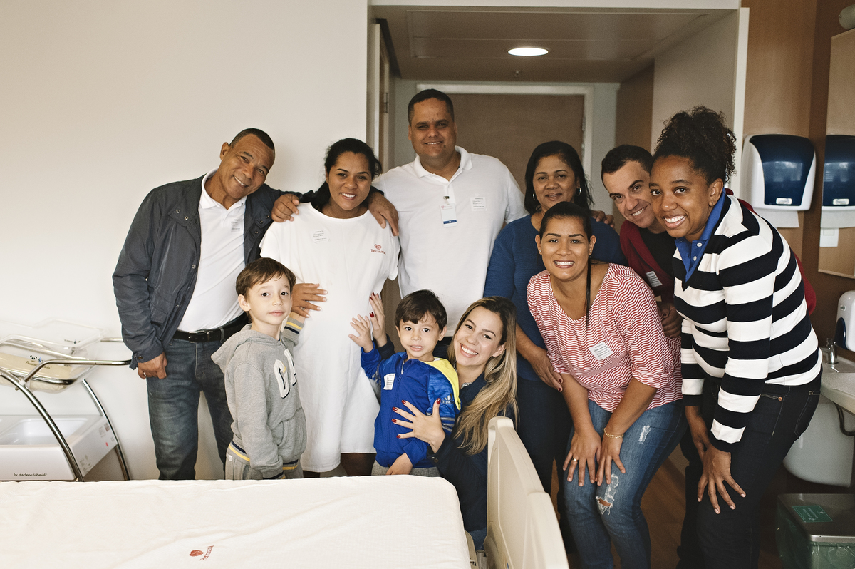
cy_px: 284
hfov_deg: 54.5
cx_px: 428
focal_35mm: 35
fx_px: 831
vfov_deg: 37.8
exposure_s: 1/320
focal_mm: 35
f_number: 3.2
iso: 2500
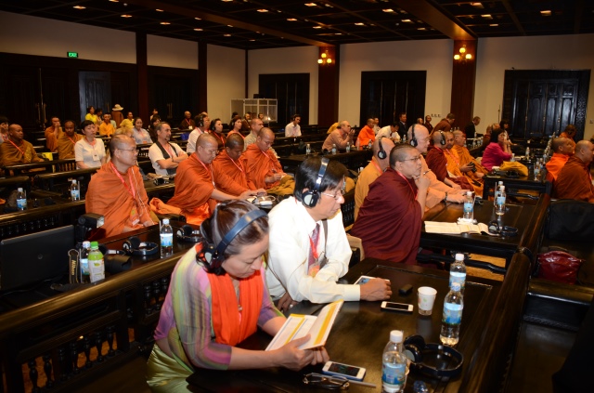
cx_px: 297
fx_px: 444
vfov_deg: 47.7
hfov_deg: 67.5
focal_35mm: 27
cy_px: 196
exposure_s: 1/40
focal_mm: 18
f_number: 3.5
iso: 500
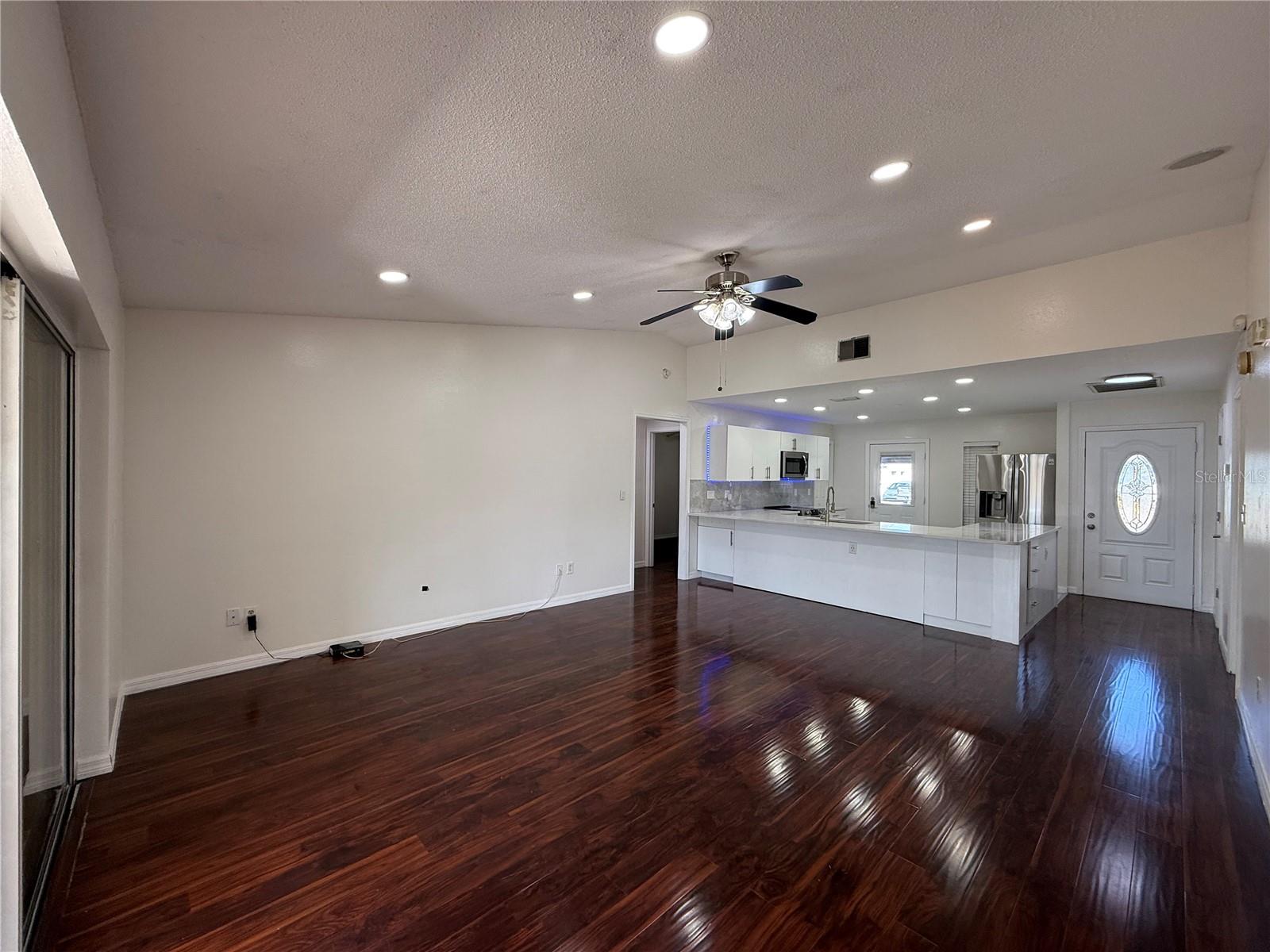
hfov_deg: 102.1
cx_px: 635
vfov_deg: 85.7
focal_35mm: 14
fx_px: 514
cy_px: 476
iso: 125
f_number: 2.2
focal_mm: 2.22
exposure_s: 1/120
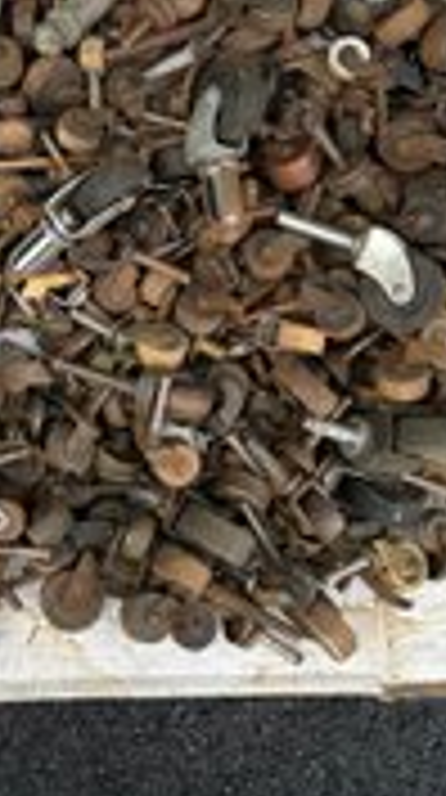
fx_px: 1161
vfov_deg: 37.6
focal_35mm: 55
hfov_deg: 21.3
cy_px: 286
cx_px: 43
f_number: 1.5
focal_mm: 5.7
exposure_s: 1/443
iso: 50
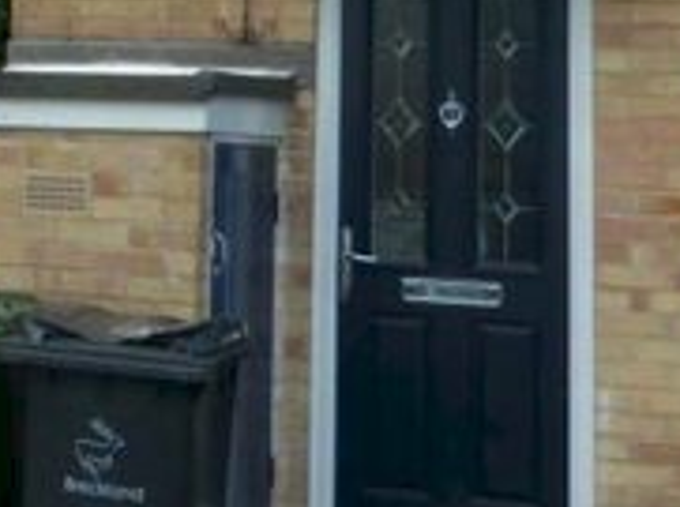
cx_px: -60
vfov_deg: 15.2
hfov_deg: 20.2
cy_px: -118
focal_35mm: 93
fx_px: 1823
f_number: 4
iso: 100
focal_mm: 4.3
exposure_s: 1/250
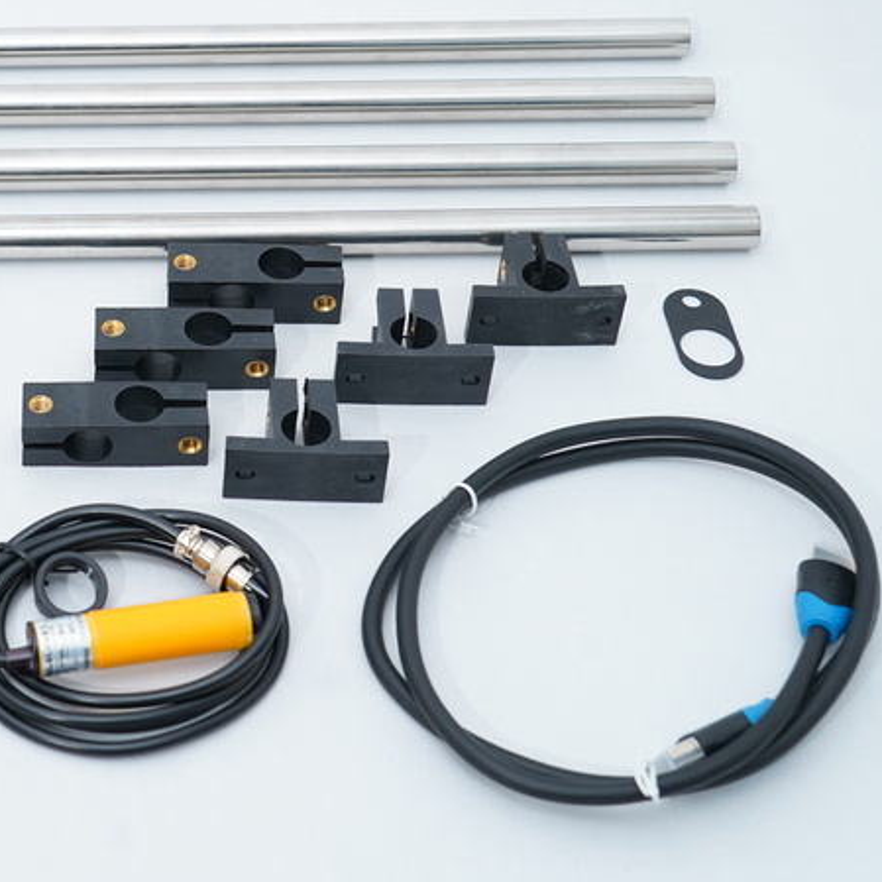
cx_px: 29
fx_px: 2076
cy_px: 254
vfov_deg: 23.8
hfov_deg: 23.1
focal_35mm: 72
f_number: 7.1
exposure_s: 1/125
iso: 1000
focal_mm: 38
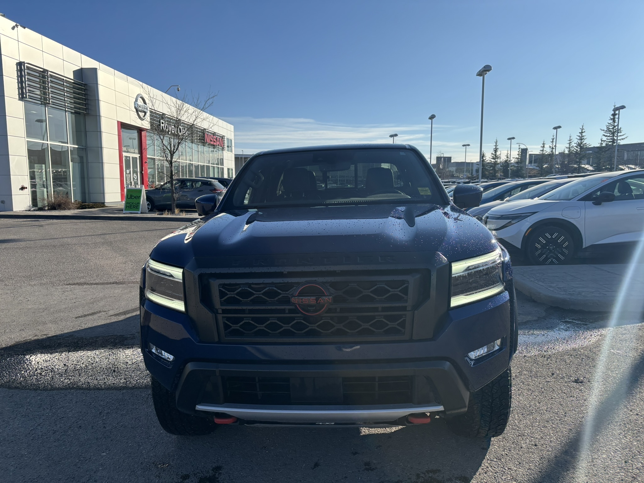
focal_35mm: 26
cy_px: 242
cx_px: 322
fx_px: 484
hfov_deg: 67.3
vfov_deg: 53.1
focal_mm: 5.96
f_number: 1.6
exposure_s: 1/3650
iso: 50
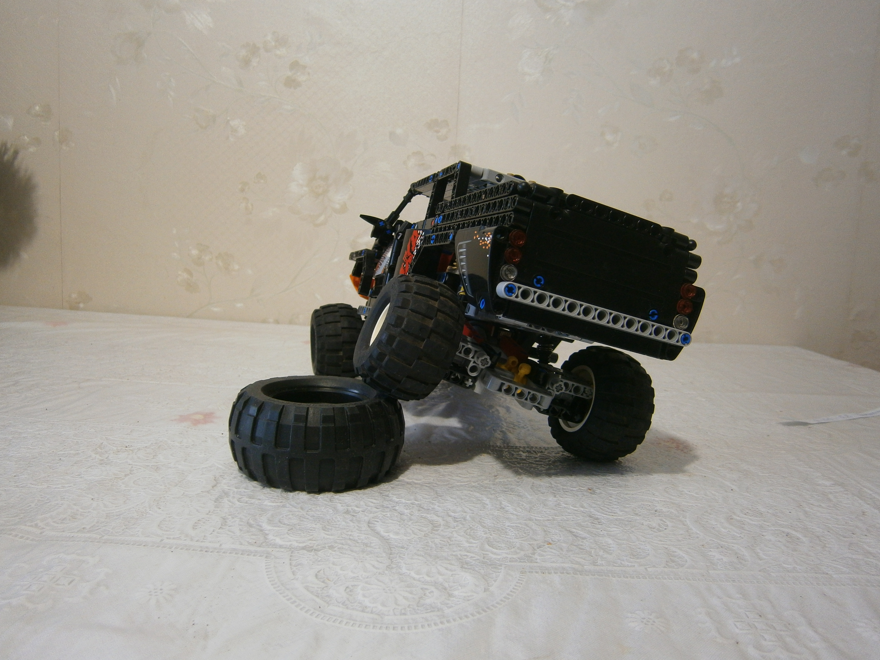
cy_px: 330
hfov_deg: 67.3
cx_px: 440
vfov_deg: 53.1
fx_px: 661
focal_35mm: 26
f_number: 2.8
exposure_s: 1/5
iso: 125
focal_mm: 4.7
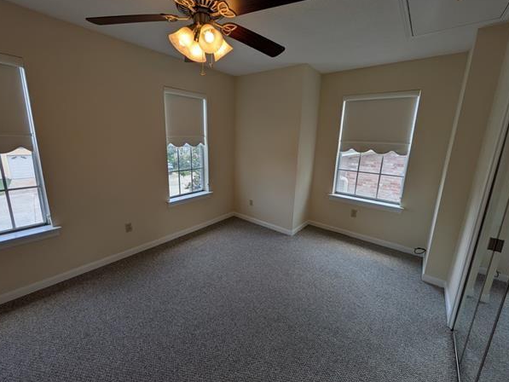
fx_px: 221
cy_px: 185
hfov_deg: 98.1
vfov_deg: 81.7
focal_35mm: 15
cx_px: 247
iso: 49
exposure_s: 1/270
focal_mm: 1.83
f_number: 2.2
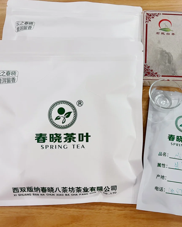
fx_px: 229
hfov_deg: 42.1
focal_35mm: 34
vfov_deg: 52.8
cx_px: 135
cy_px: 113
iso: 64
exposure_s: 1/50
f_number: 1.5
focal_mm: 5.7
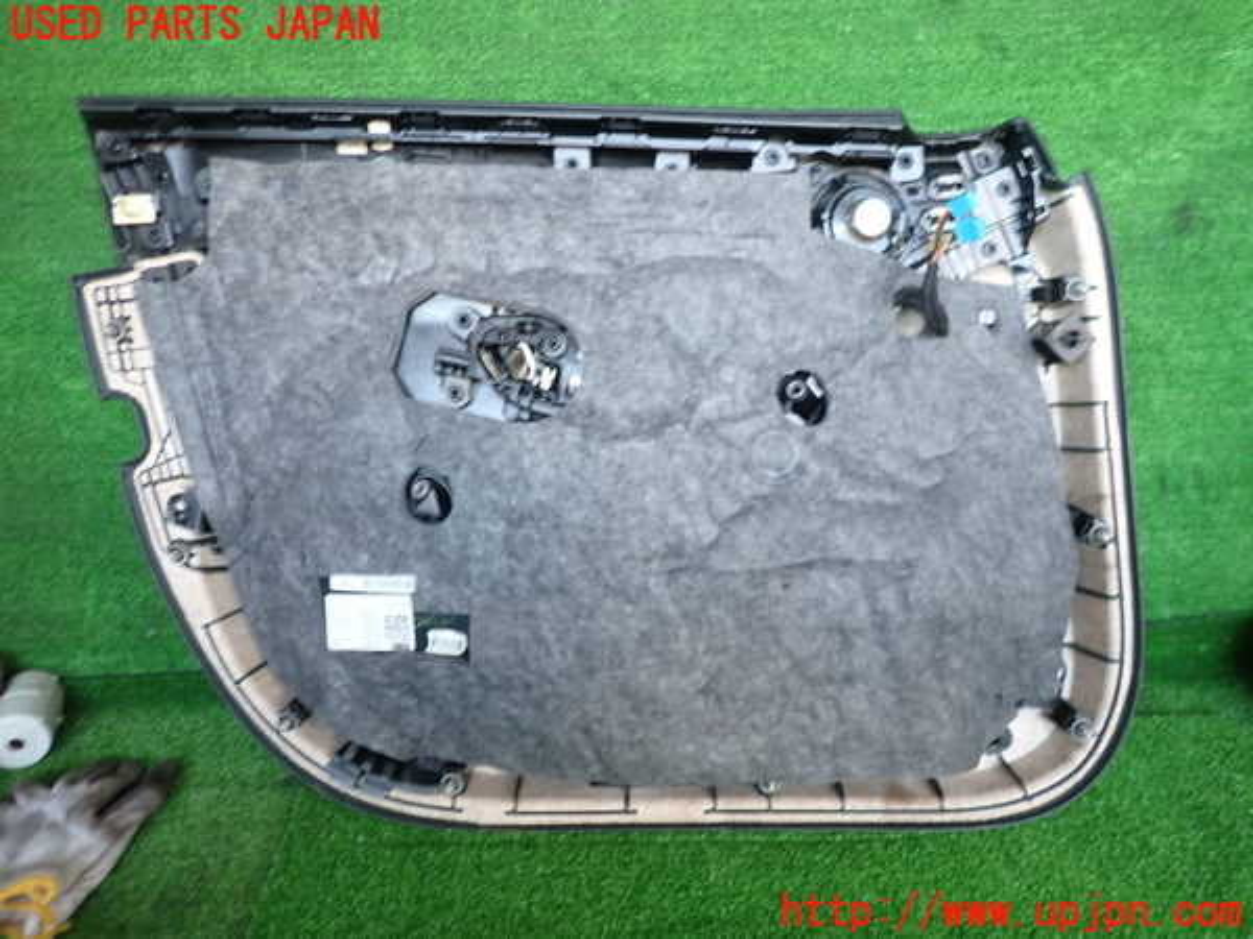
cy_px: 470
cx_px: 626
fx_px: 905
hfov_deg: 69.4
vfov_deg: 54.9
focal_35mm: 25
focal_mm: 4.5
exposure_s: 1/30
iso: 200
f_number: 2
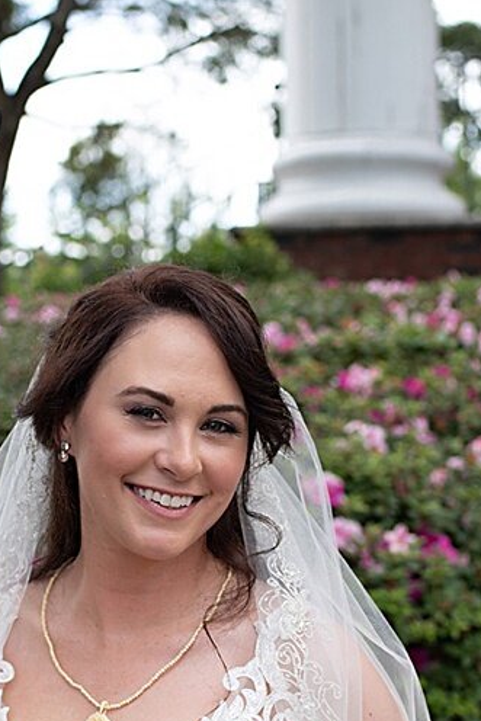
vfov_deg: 26.4
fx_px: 1522
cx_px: 222
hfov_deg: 18.0
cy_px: 501
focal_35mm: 76
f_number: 3.2
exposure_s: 1/400
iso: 100
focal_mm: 35
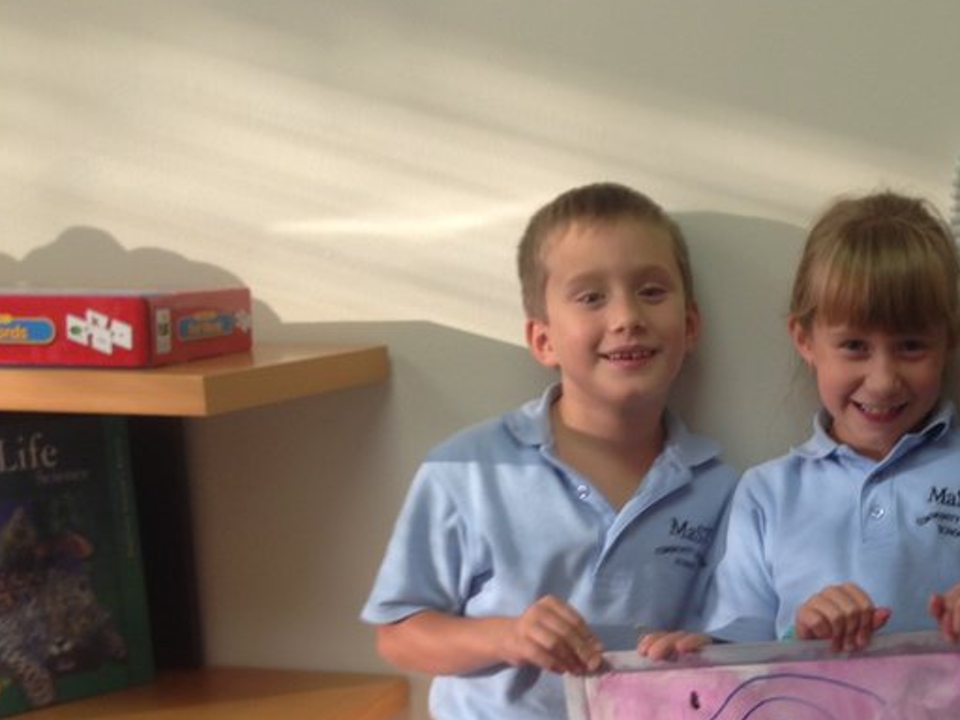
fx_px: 1830
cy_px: 606
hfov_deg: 28.2
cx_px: 878
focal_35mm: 66
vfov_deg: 21.9
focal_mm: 4.12
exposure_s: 1/30
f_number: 2.4
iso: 50
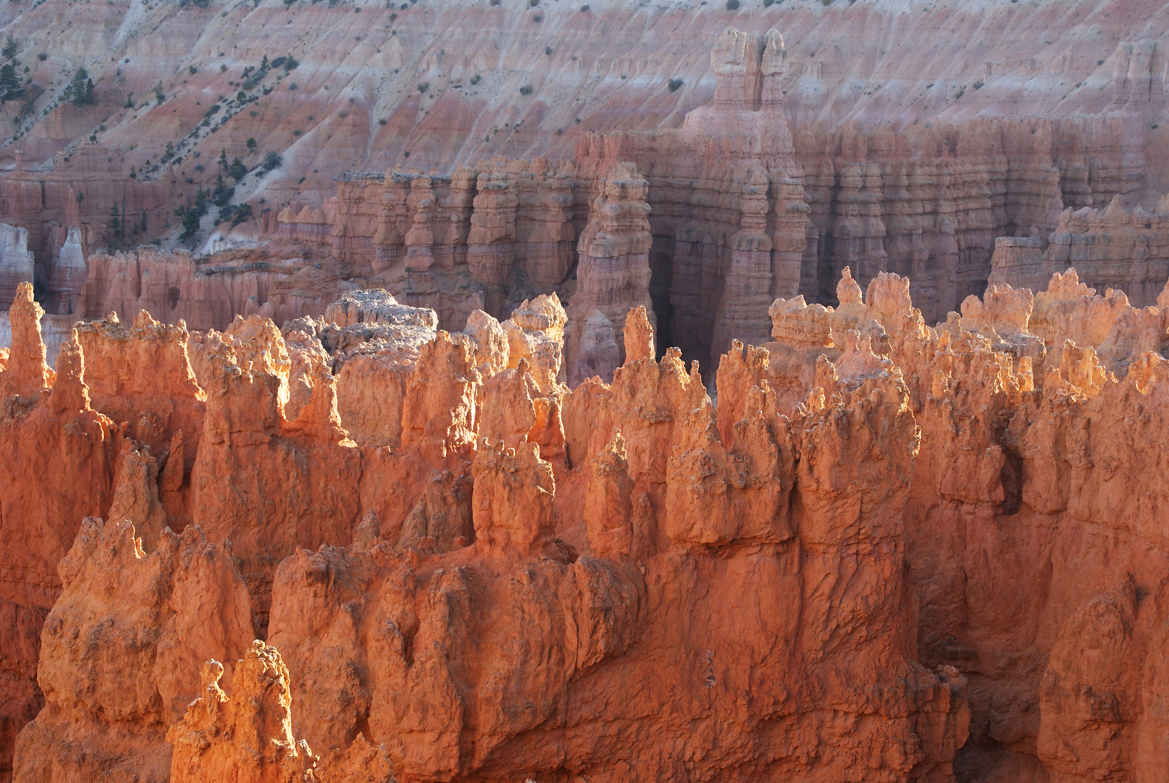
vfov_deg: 18.2
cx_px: 584
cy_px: 392
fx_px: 2438
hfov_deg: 27.0
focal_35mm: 75
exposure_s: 1/80
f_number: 6.3
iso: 100
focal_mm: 50
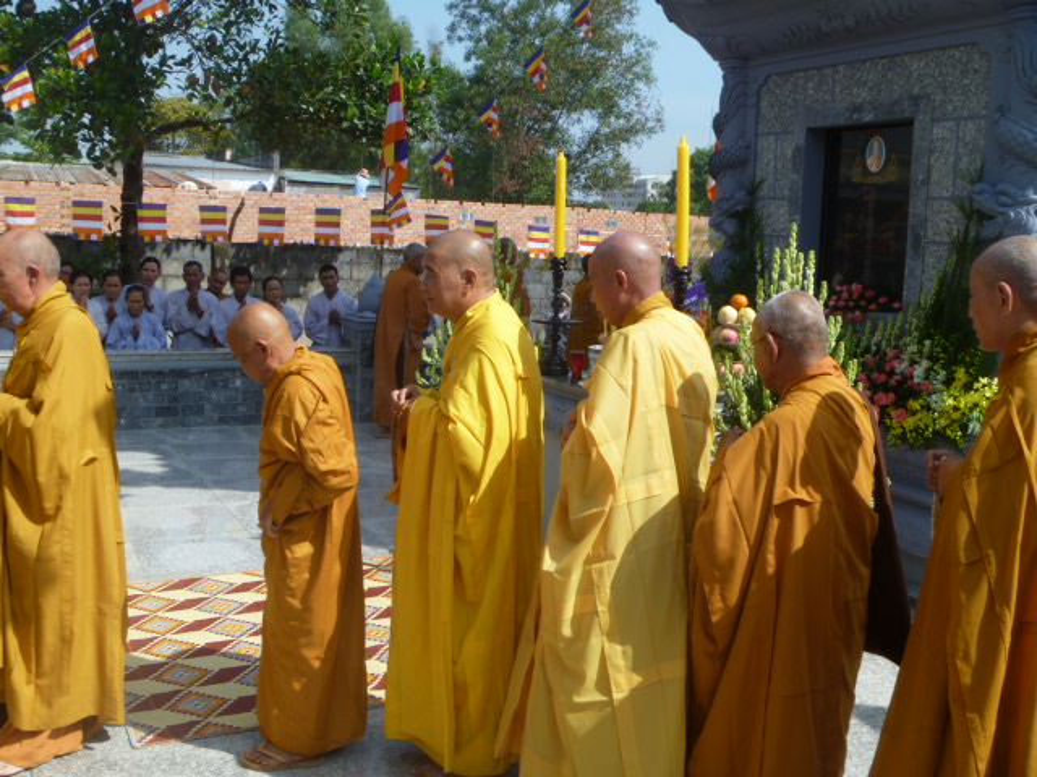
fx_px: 1049
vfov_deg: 40.7
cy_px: 388
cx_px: 518
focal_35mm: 35
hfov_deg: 52.6
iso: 80
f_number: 5.6
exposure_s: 1/250
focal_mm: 6.3
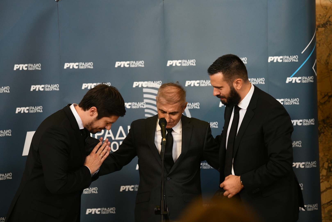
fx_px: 1245
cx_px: 166
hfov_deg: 15.2
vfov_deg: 10.2
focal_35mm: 135
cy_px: 111
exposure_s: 1/160
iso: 4000
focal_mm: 135
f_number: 3.2
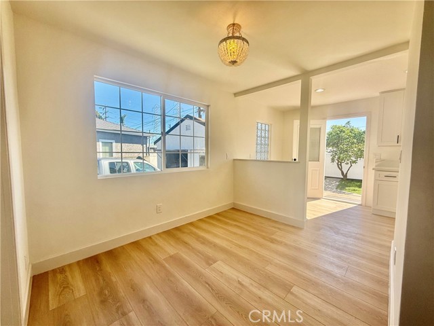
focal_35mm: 14
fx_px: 176
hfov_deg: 102.1
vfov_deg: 85.7
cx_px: 217
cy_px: 163
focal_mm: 2.22
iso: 64
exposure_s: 1/569
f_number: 2.2
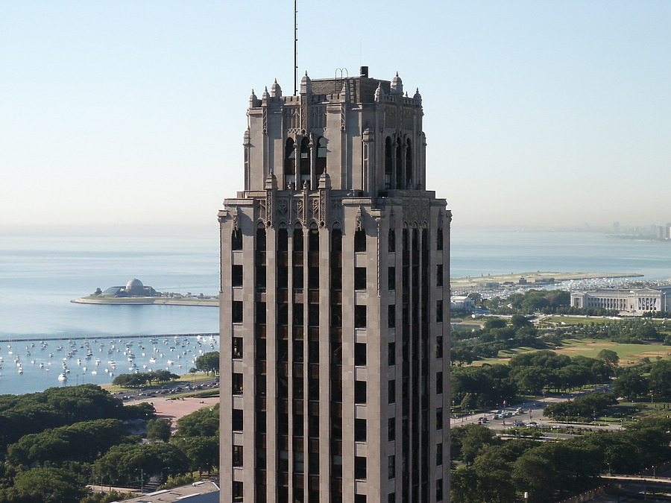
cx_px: 336
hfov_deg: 23.6
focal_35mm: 83
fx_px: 1609
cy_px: 252
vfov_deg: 17.8
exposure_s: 1/125
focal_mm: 16.66
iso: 64
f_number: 8
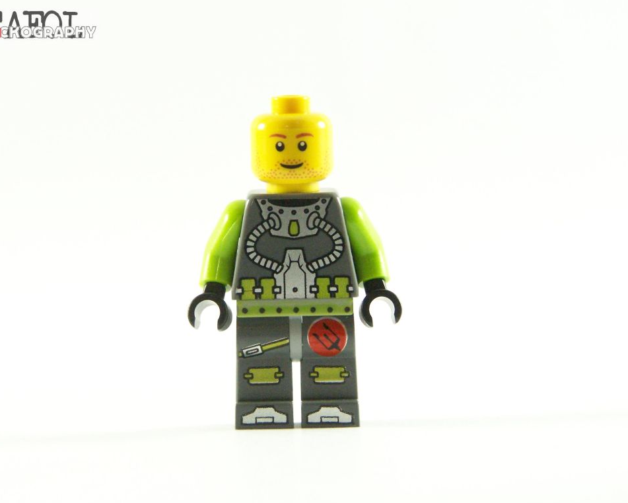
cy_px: 251
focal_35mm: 123
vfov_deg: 12.5
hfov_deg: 15.6
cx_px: 300
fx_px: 2286
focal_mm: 19.4
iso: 400
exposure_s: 1/60
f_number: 4
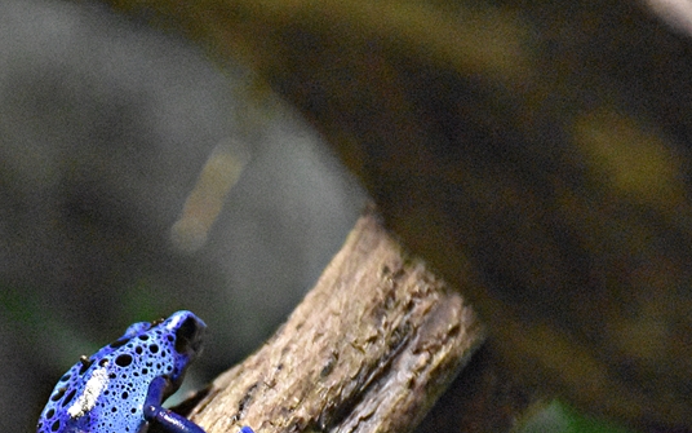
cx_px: 96
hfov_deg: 5.1
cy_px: 434
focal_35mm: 409
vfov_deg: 3.2
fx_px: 7713
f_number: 5.6
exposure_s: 1/125
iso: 12800
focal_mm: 140
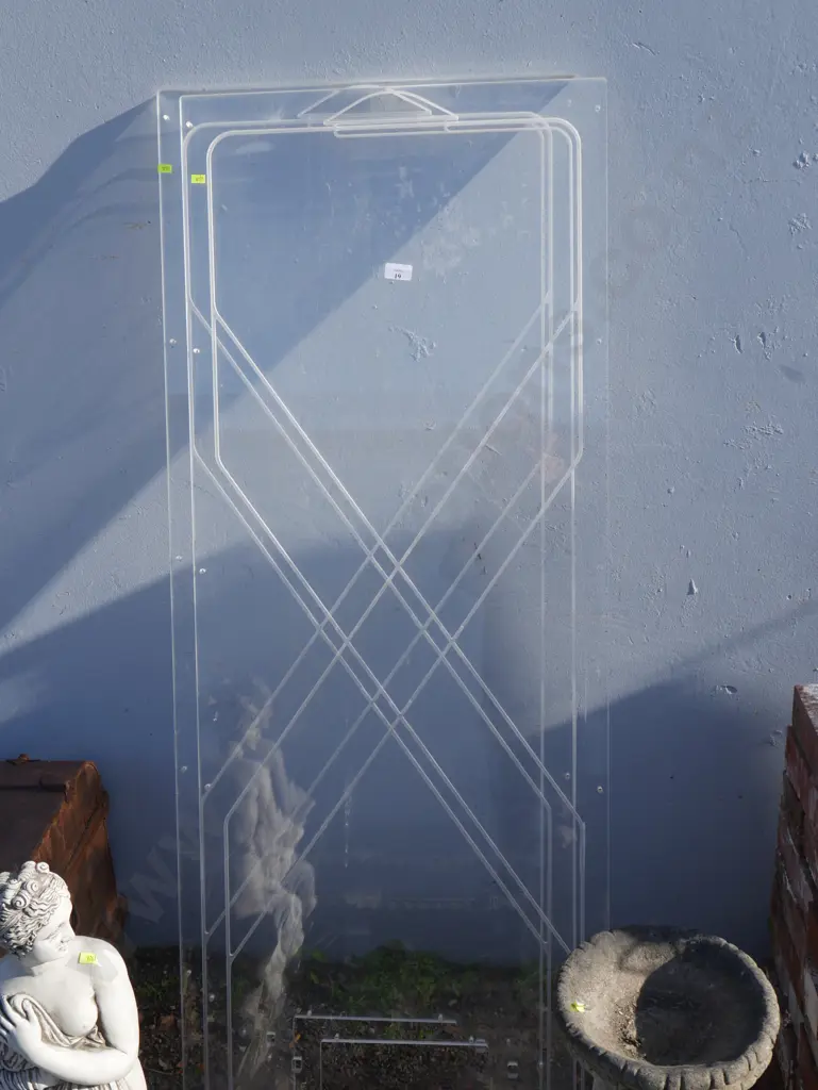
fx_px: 1196
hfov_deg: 37.8
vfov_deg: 49.0
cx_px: 409
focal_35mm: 38
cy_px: 545
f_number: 7.1
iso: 200
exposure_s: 1/320
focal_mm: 19
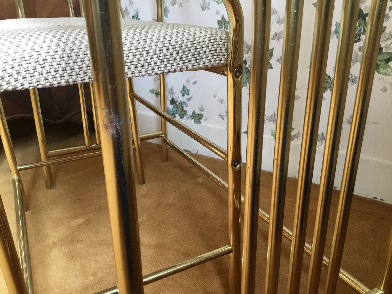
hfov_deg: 58.4
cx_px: 196
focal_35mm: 31
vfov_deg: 45.4
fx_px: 351
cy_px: 147
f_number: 2.4
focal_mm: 3.3
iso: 100
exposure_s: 1/33
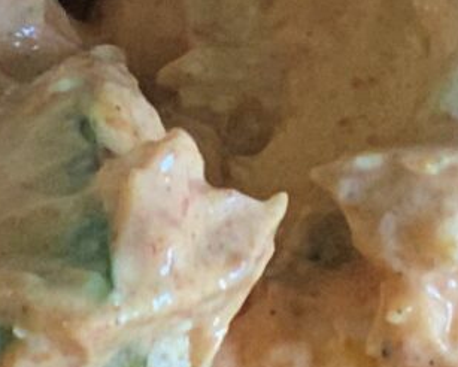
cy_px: -195
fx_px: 5737
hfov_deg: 4.4
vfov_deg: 3.6
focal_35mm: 423
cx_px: -968
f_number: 2.4
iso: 125
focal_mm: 6
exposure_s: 1/60
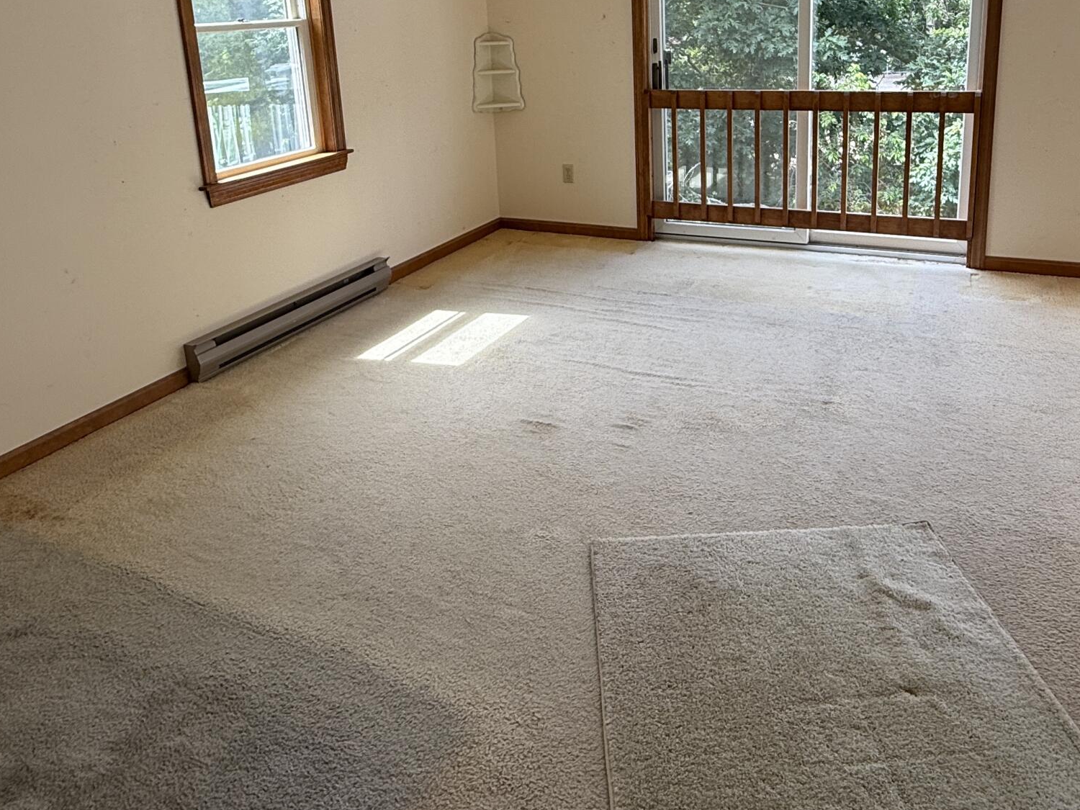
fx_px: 874
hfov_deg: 63.3
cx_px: 588
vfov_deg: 47.8
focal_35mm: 28
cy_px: 202
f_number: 2.2
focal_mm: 2.22
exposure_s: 1/171
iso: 50
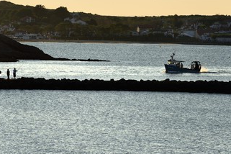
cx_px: 94
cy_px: 57
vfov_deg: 5.2
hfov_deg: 7.9
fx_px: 1681
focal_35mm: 262
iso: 200
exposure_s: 1/250
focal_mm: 200
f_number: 13
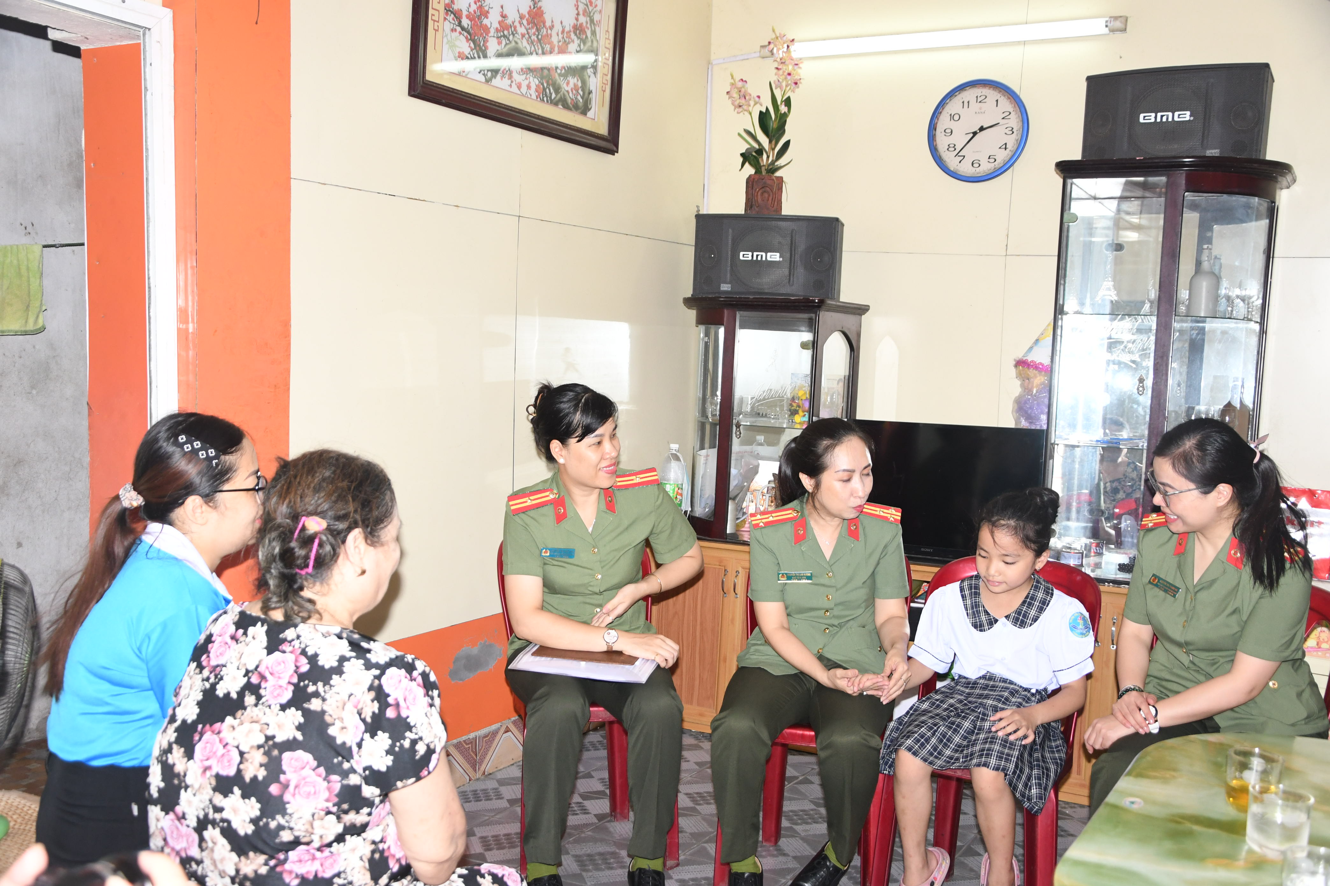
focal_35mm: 36
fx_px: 1330
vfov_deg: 36.9
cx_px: 665
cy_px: 443
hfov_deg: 53.1
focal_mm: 24
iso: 1000
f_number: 4
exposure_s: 1/200
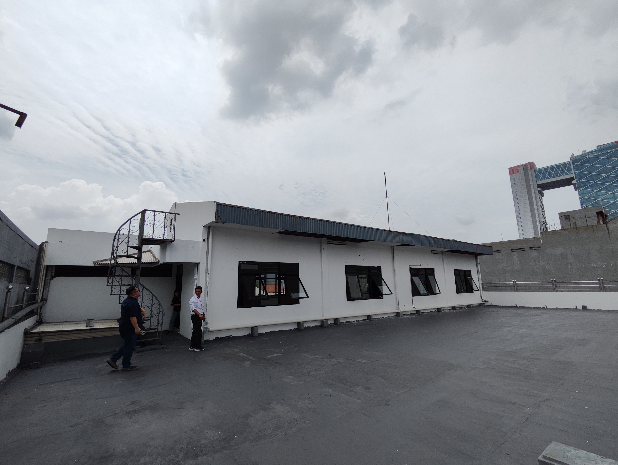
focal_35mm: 16
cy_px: 232
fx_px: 286
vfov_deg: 78.2
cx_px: 309
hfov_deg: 94.5
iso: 50
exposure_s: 1/2349
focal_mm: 1.65
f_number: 2.2
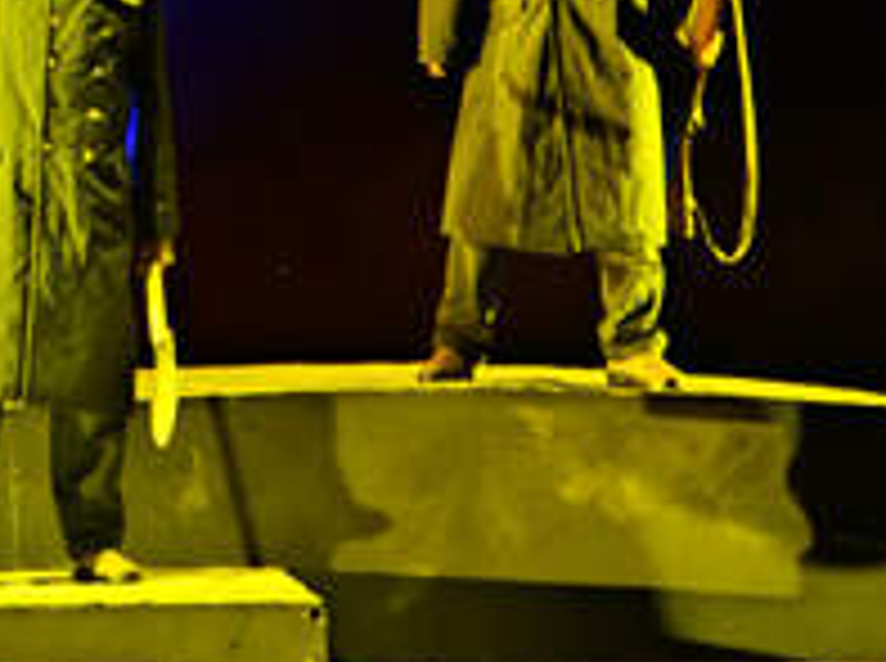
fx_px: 13490
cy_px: -558
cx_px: -805
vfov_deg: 2.8
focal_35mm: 528
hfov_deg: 3.7
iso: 900
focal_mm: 120
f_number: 4
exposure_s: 1/60
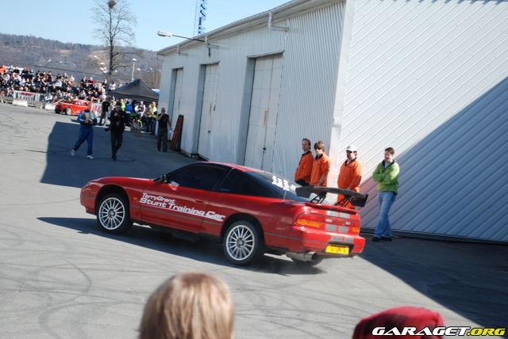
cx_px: 254
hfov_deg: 24.6
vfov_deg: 16.6
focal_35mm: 82
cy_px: 170
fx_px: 1165
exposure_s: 1/160
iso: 100
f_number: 7.1
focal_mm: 55
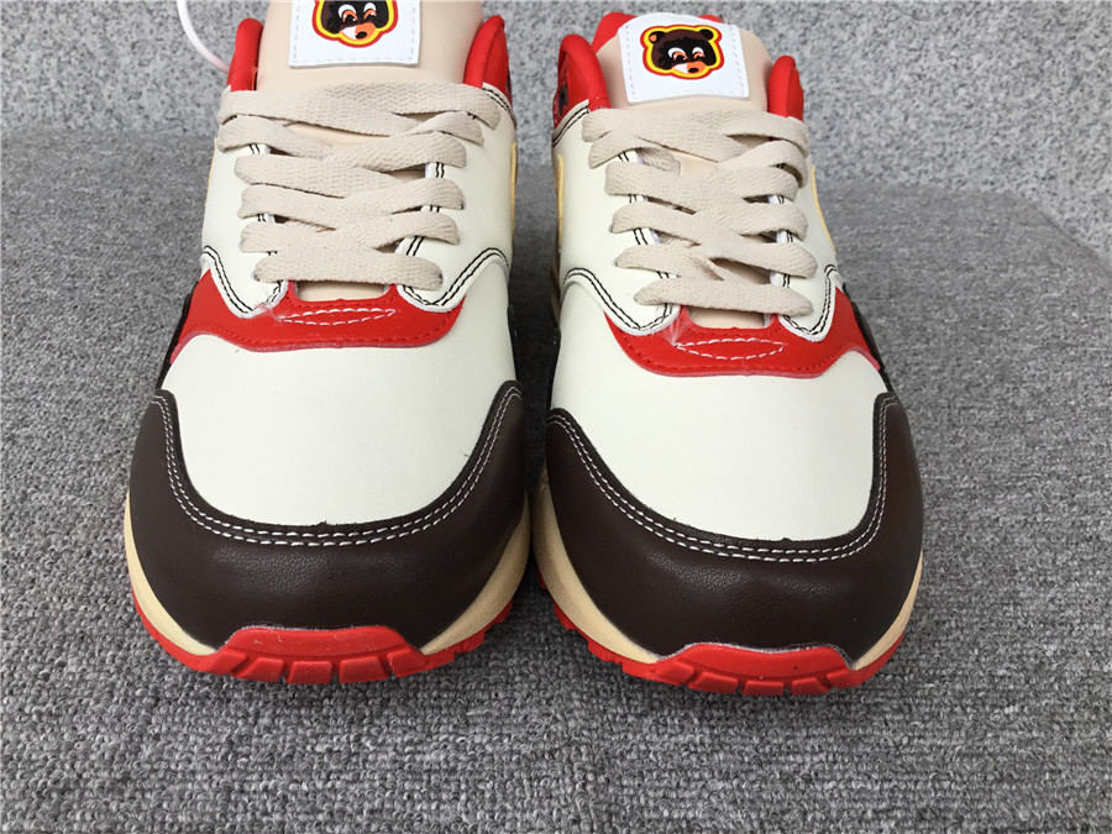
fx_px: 996
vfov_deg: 45.4
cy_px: 417
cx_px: 556
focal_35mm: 31
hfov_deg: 58.4
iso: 32
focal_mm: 3.3
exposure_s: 1/120
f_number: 2.4
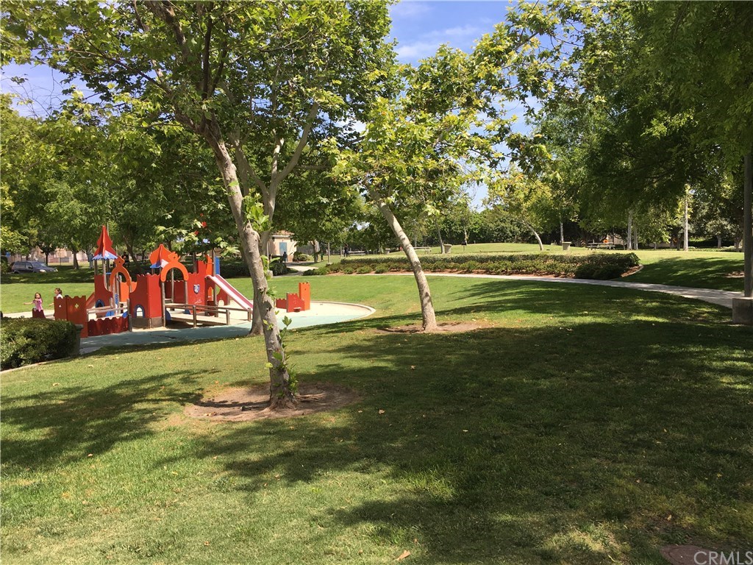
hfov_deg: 61.7
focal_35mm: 29
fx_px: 631
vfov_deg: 48.2
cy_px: 282
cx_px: 376
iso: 25
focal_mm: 4.15
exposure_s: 1/718
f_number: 2.2
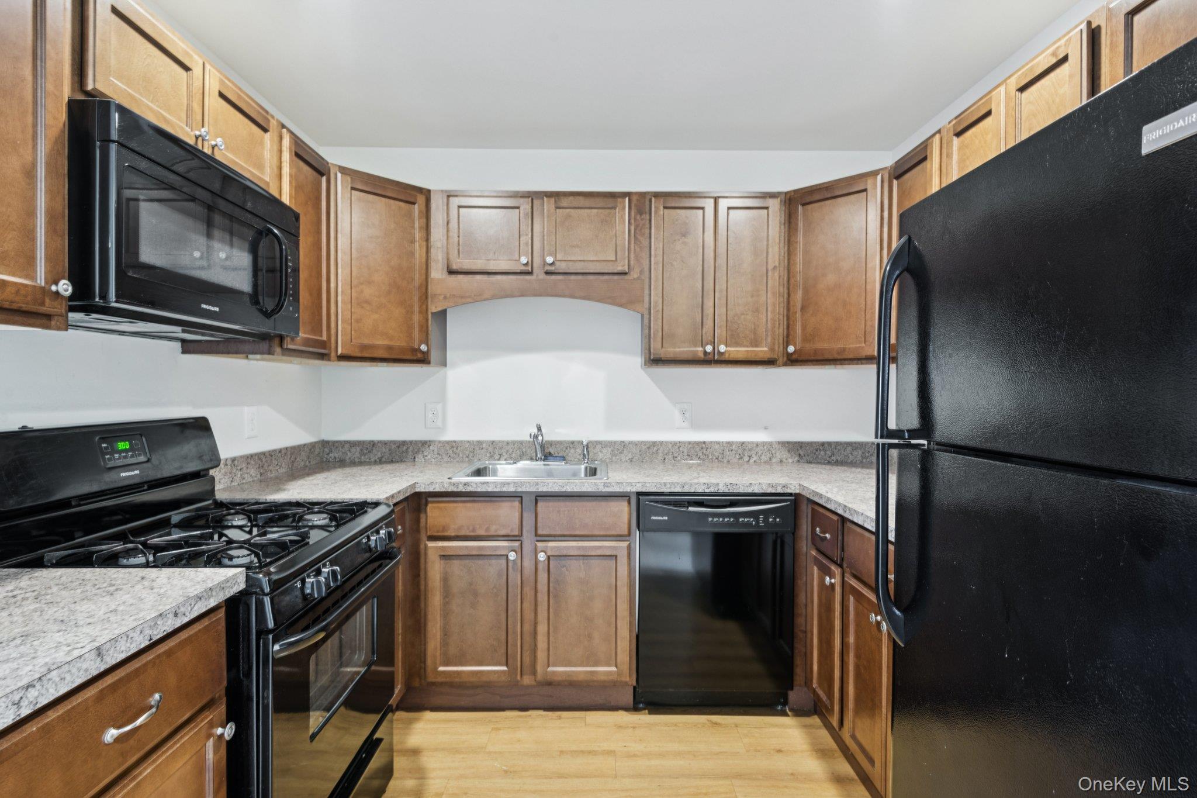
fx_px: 598
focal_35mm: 18
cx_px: 598
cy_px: 399
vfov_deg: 67.4
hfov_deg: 90.0
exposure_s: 1/1.67
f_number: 8
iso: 200
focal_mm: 18
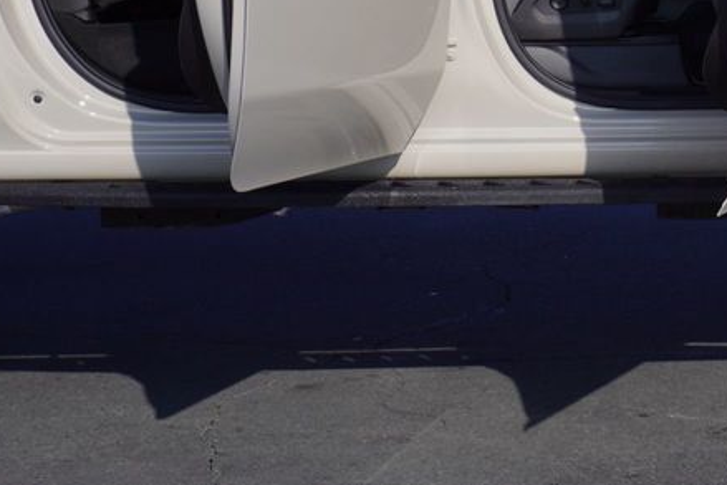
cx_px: 724
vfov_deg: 12.9
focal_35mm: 105
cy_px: -10
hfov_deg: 18.9
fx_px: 2121
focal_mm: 30
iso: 100
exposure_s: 1/250
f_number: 11
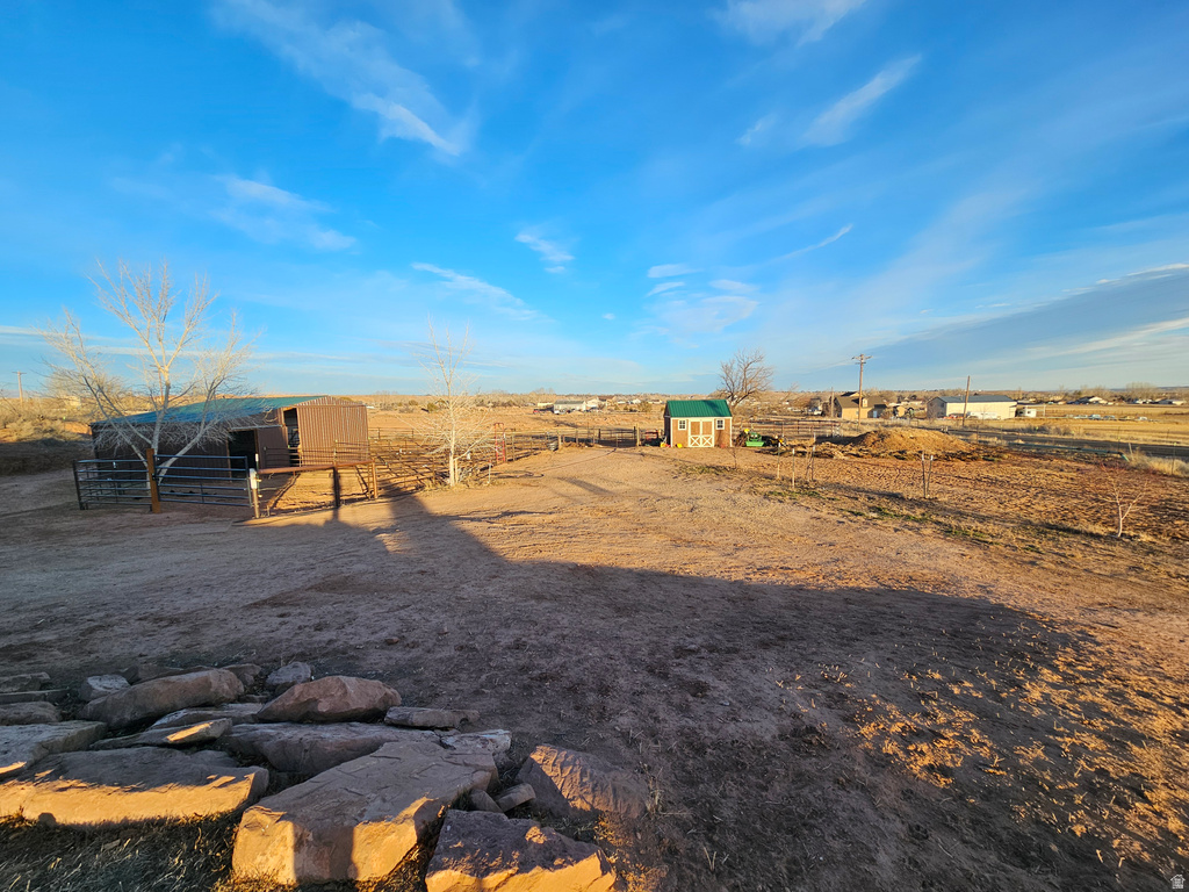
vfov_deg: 89.9
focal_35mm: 13
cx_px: 594
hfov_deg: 106.2
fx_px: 447
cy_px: 446
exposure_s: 1/965
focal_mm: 2.2
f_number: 2.2
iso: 50
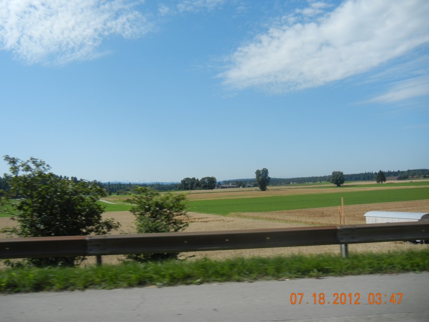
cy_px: 163
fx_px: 397
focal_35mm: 32
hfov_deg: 56.8
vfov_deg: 44.2
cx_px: 202
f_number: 7
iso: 160
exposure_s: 1/512
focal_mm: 5.4
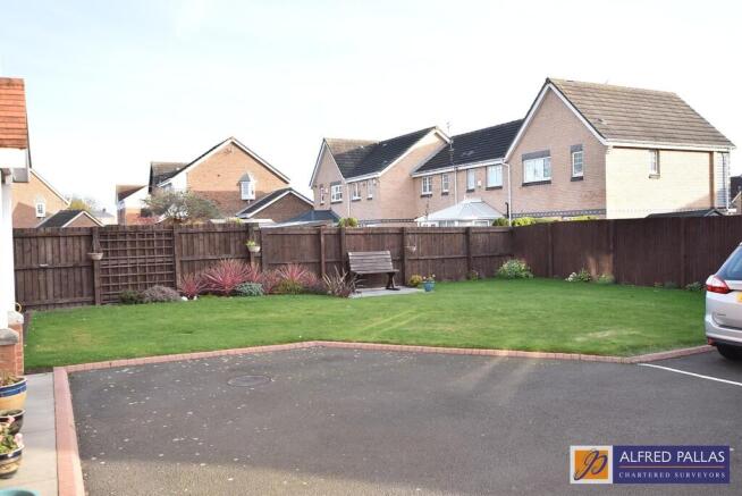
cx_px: 371
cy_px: 248
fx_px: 619
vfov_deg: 43.7
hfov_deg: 61.9
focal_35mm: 30
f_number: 6.3
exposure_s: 1/160
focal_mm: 20
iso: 200
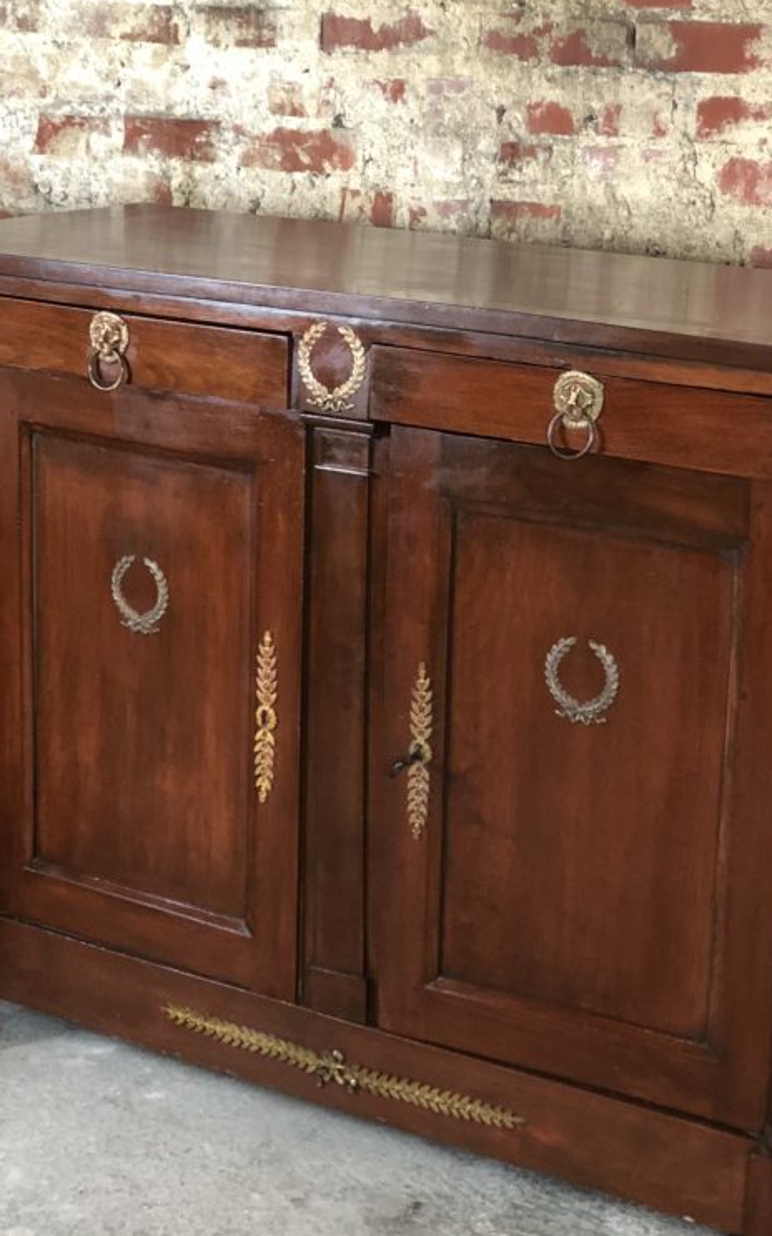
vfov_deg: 27.1
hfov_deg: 17.1
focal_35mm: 76
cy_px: 647
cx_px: 413
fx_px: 2560
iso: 160
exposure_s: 1/10
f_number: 2.4
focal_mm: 6
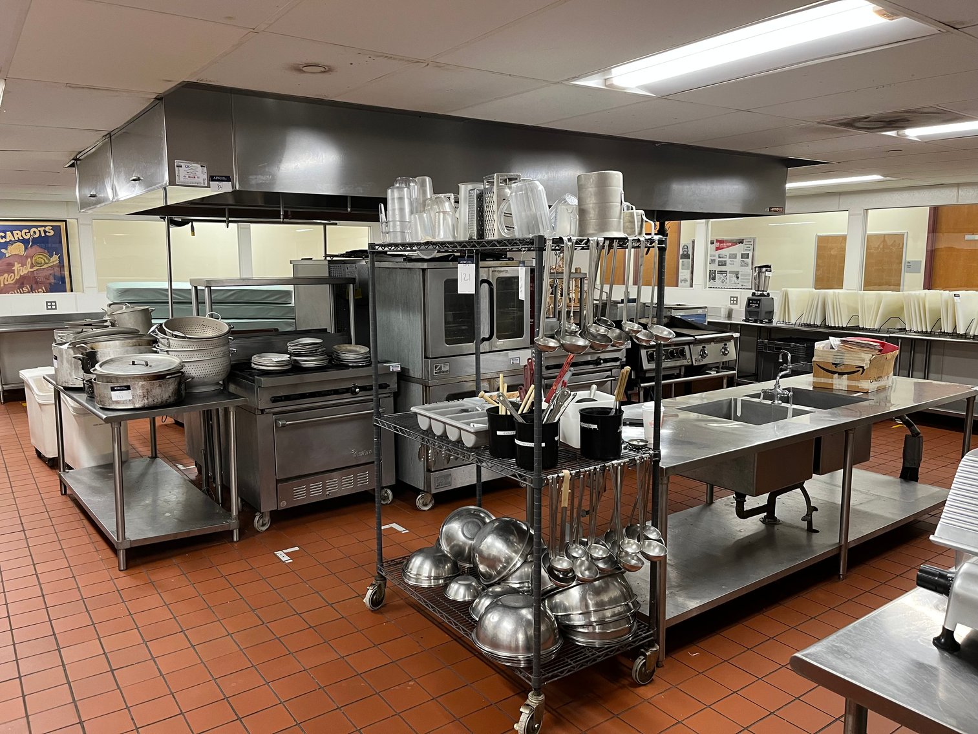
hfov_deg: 67.3
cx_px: 489
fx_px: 735
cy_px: 367
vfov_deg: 53.1
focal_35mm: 26
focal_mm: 5.1
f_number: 1.6
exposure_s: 1/60
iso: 200
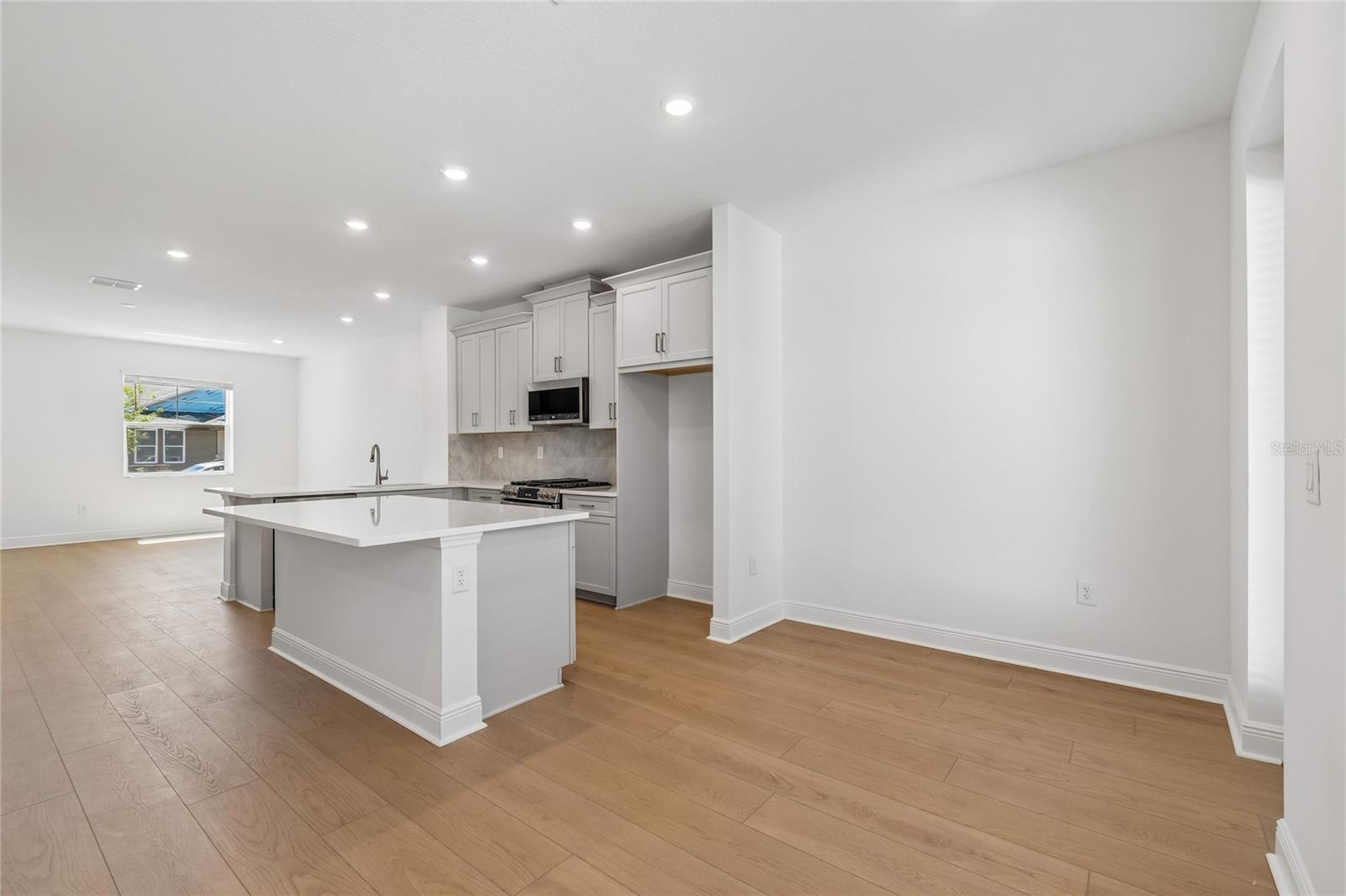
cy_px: 448
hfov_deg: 100.4
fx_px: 561
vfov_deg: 77.3
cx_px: 673
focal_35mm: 15
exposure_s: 1/13
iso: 100
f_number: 7.1
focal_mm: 10
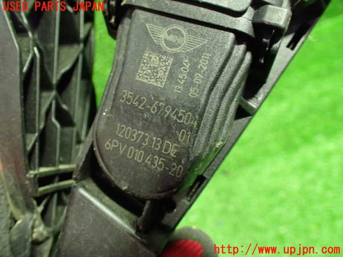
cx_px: 172
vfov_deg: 46.8
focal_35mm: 30
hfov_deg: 60.0
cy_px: 128
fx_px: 297
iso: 800
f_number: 2.3
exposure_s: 1/30
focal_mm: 5.4
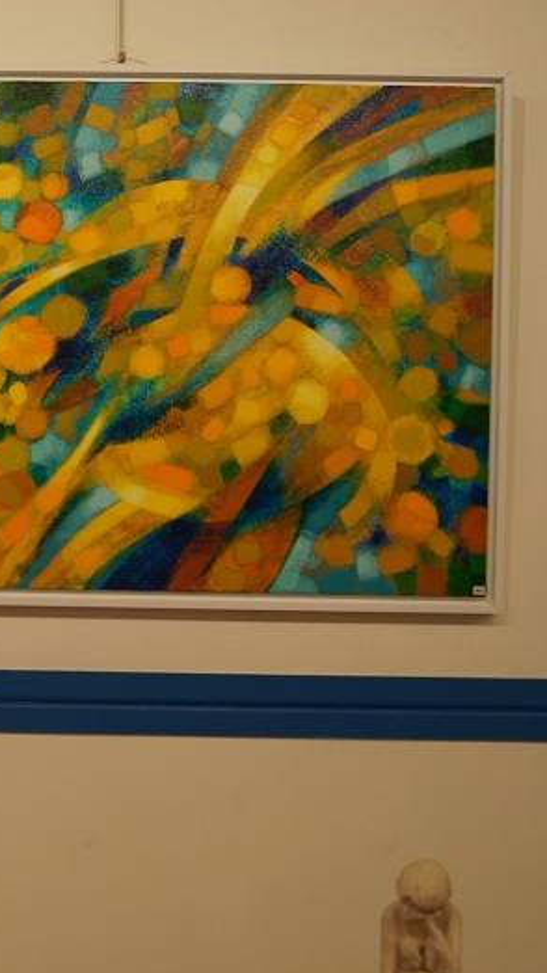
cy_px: 570
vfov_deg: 29.3
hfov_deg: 15.5
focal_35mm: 72
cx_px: -274
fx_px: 1857
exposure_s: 1/40
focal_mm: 24
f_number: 4
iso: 250
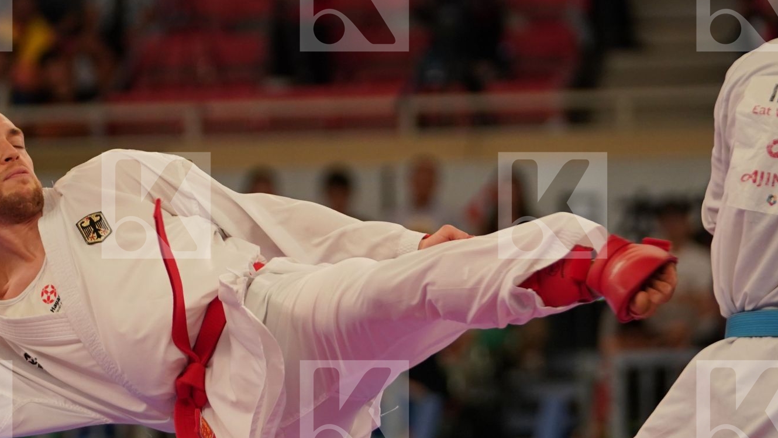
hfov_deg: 6.9
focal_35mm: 312
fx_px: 6436
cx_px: 354
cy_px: 206
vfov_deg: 3.9
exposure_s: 1/1000
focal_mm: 147
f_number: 2.8
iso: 1250
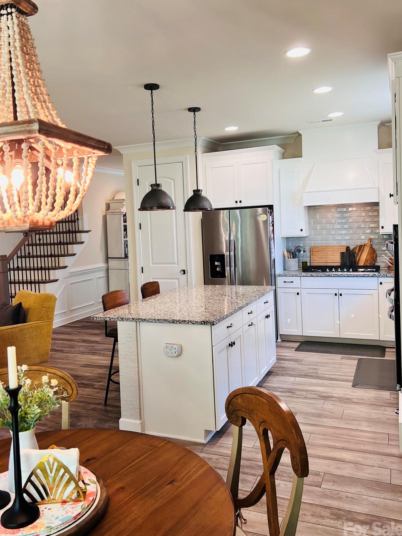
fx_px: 480
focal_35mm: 31
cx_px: 181
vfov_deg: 58.3
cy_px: 246
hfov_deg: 45.4
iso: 64
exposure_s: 1/60
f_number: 1.5
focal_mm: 5.7
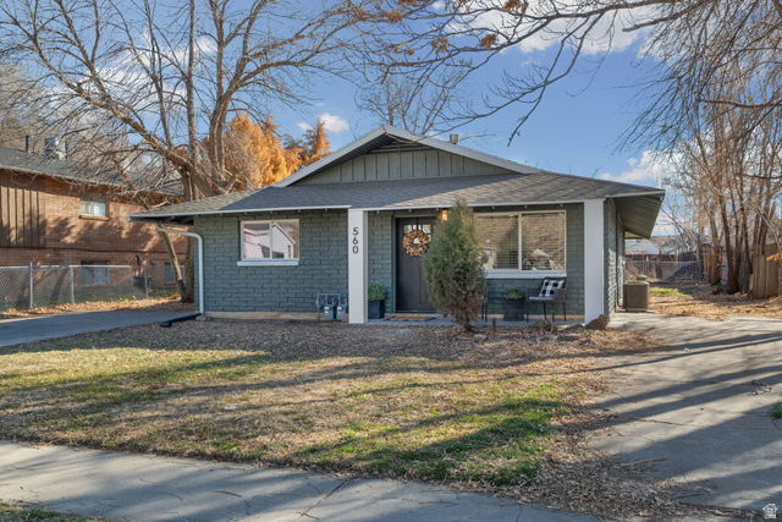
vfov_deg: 43.6
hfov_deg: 61.9
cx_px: 391
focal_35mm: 30
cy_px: 261
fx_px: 652
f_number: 8
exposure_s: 1/125
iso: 800
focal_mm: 30
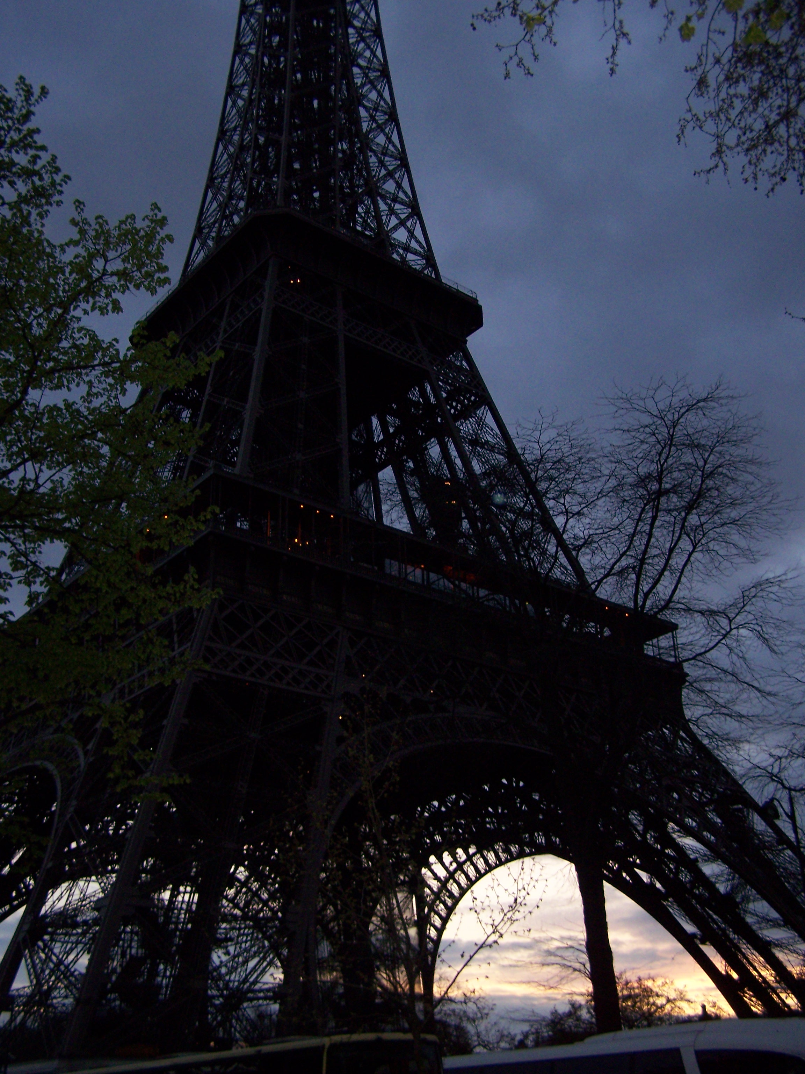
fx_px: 1178
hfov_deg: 37.7
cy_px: 537
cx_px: 402
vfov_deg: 49.0
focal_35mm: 38
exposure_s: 1/60
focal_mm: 6.3
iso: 160
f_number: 2.8
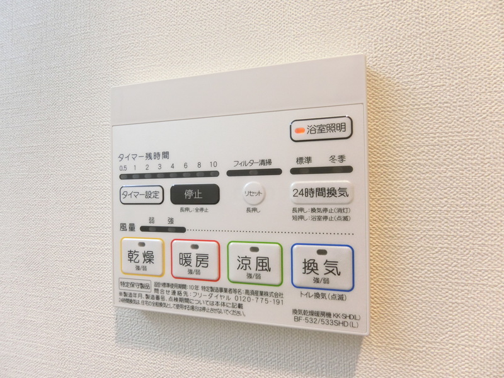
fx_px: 277
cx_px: 252
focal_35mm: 19
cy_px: 189
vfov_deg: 68.7
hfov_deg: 84.7
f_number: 2.7
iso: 400
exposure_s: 1/100
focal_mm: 4.06
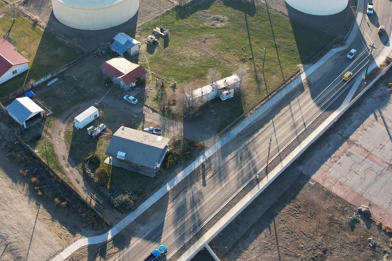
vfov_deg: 27.2
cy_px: 29
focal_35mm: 48
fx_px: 523
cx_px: 173
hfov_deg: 41.0
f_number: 2.8
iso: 110
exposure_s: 1/400
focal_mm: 8.38
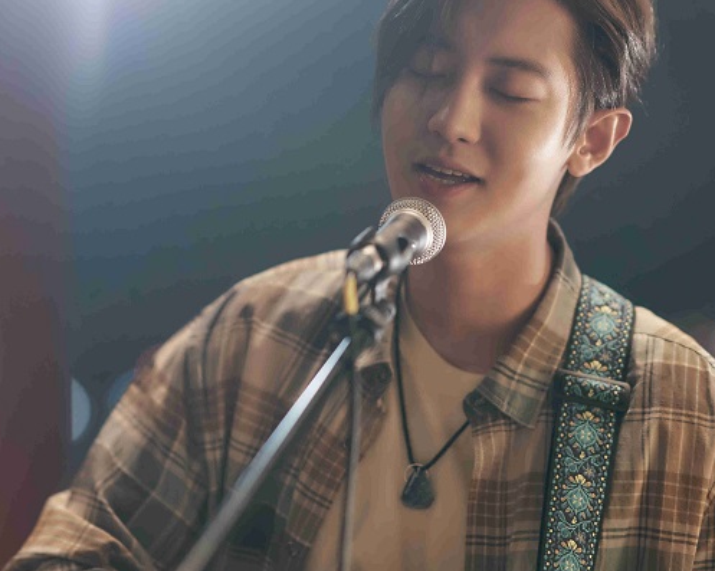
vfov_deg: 10.7
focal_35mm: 144
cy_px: 285
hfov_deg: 13.4
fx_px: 3045
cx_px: 386
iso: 800
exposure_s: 1/60
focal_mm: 85
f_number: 1.4
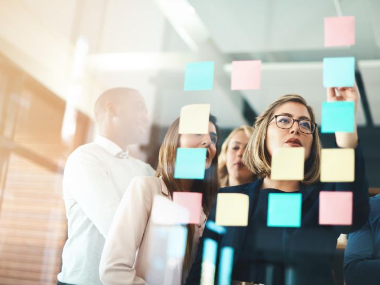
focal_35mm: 58
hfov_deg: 33.1
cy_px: 134
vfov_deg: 25.3
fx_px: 637
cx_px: 224
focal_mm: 50
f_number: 1.8
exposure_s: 1/200
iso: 160
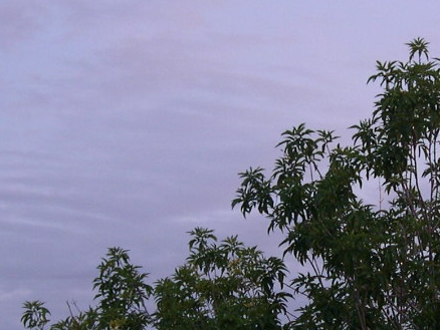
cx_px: 375
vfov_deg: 13.3
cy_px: 196
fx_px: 1412
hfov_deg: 17.5
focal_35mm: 111
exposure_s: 1/4.8
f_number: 2.8
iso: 107
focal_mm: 8
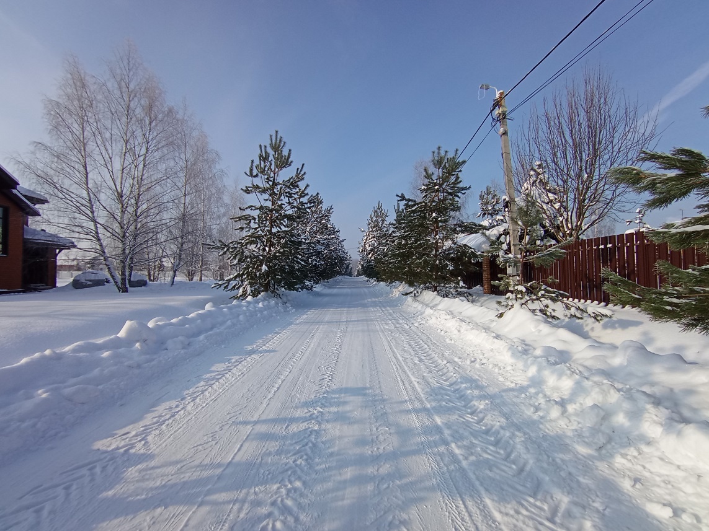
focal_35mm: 16
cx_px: 354
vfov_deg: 78.1
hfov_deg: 94.5
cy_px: 266
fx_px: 328
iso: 54
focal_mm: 1.65
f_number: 2.2
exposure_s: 1/2342
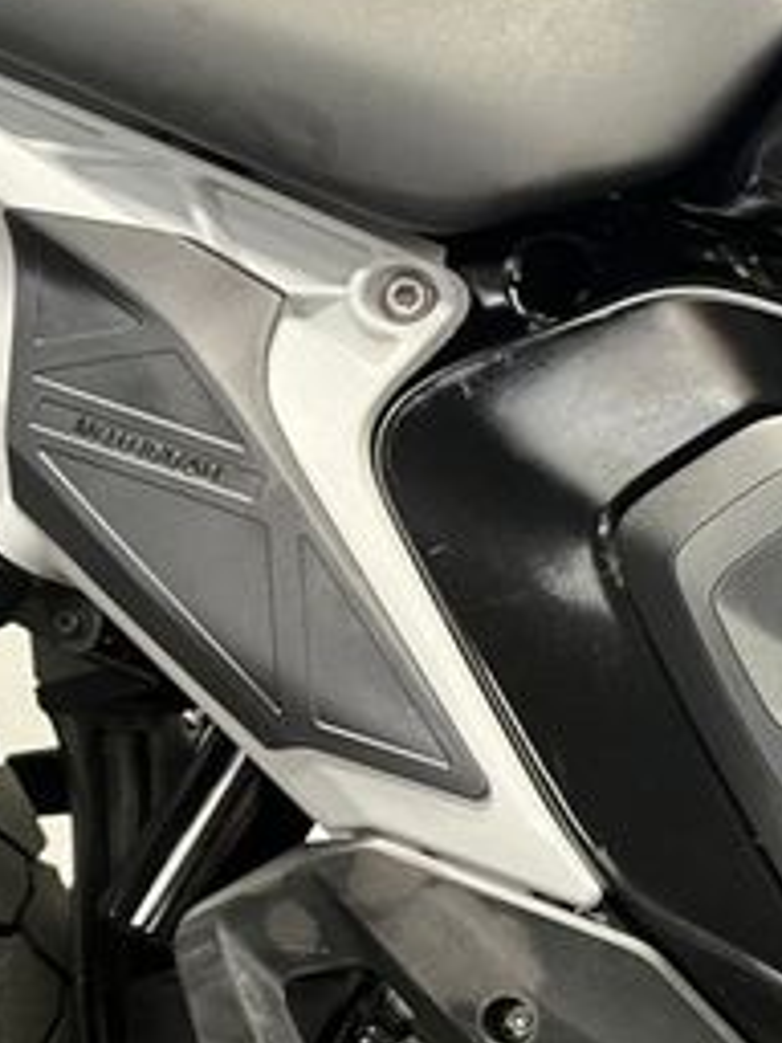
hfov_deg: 19.3
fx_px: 1958
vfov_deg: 29.5
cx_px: 1218
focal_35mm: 65
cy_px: 725
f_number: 1.6
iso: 500
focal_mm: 5.1
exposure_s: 1/33
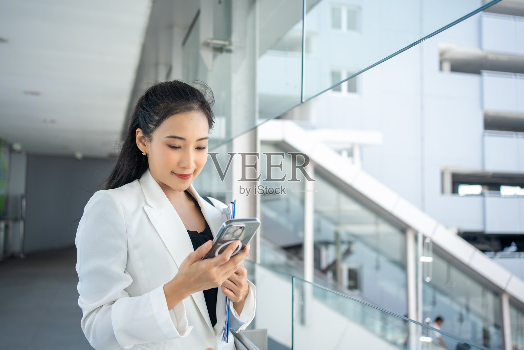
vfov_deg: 37.9
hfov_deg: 54.4
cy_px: 175
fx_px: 509
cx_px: 262
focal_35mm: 35
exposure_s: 1/160
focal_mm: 35
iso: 64
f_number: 2.8
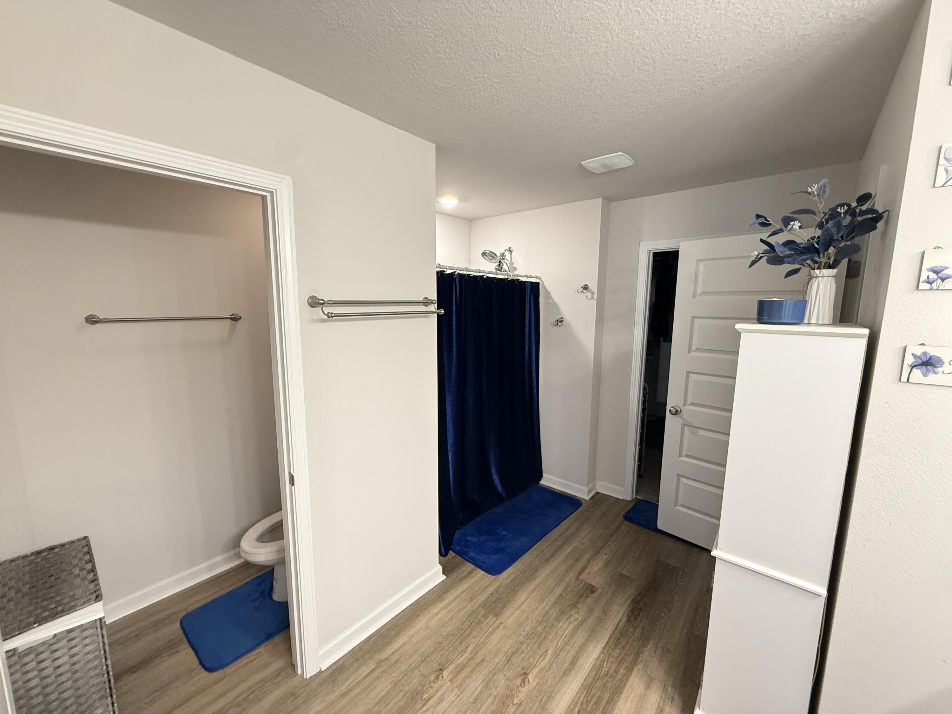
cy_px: 357
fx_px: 385
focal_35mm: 14
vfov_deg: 85.7
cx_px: 476
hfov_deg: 102.1
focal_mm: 2.22
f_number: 2.2
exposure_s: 1/60
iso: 500
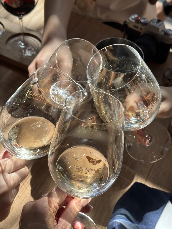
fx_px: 318
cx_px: 86
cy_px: 114
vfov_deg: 39.7
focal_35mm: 48
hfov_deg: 30.3
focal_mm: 6.76
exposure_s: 1/664
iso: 64
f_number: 1.78
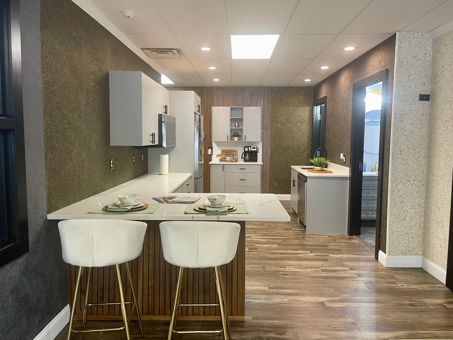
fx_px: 327
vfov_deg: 54.9
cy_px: 170
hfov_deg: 69.4
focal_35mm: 25
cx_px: 226
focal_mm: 5.1
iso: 125
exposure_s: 1/60
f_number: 1.6
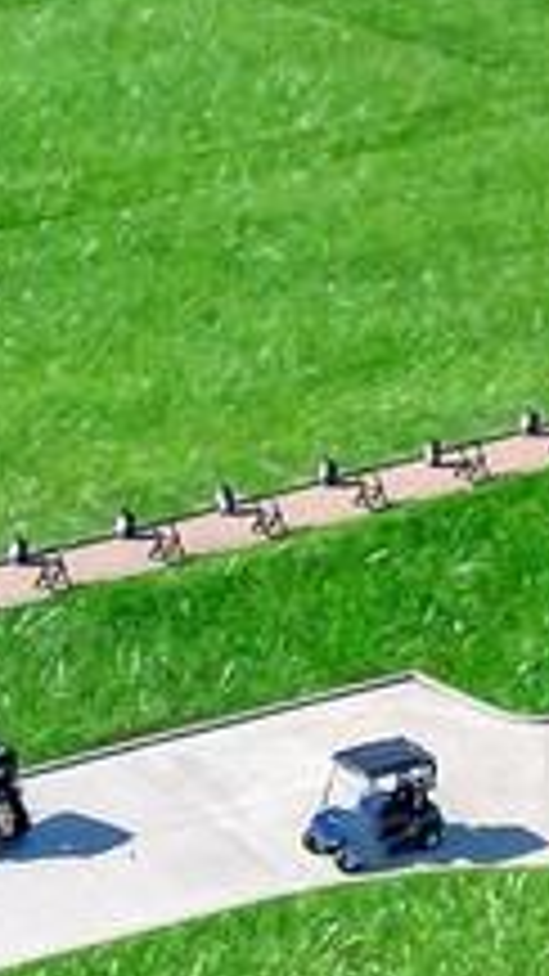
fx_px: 4479
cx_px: 40
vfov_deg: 12.4
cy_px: 418
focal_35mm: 173
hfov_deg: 7.0
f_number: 2.8
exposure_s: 1/1600
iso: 110
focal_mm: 12.29
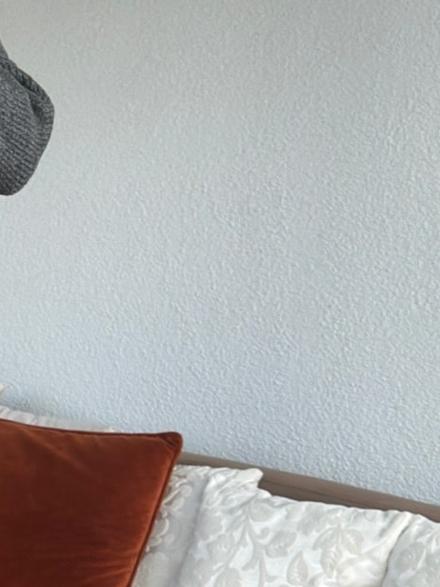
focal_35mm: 123
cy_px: 438
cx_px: -261
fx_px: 2085
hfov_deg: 11.5
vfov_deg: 15.9
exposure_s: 1/306
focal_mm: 6.76
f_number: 1.78
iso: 80
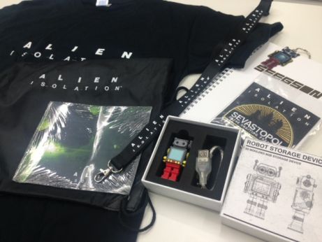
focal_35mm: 33
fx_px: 307
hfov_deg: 55.3
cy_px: 121
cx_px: 161
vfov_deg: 43.0
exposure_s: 1/40
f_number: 2.4
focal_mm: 4.12
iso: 50
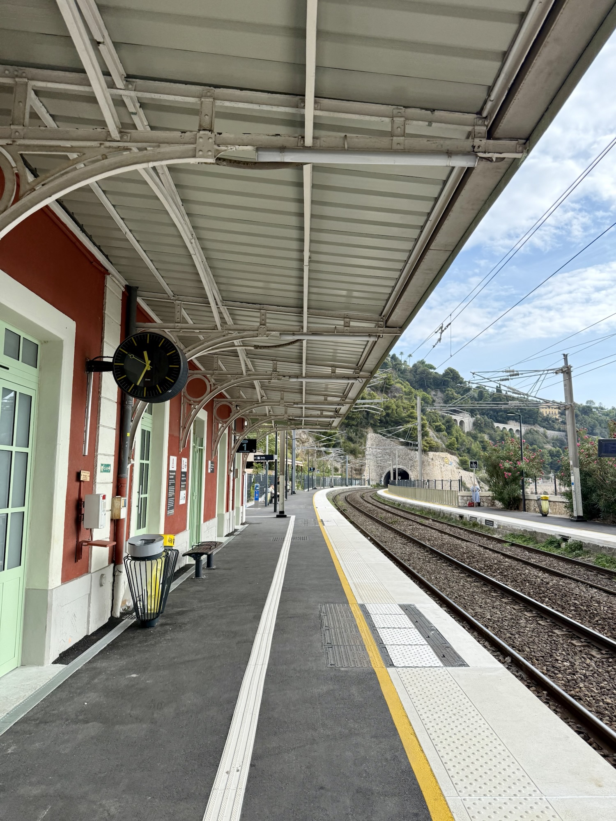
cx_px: 308
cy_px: 410
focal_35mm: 24
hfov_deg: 56.8
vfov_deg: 71.6
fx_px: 569
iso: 100
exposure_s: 1/2801
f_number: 1.78
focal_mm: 6.76
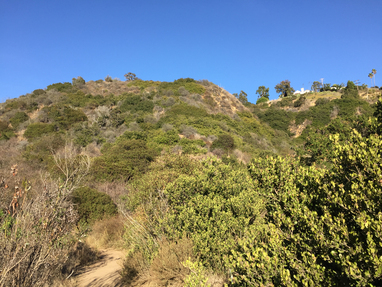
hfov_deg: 61.7
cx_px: 191
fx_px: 320
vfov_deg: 48.2
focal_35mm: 29
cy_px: 144
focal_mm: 4.15
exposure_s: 1/964
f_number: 2.2
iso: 32
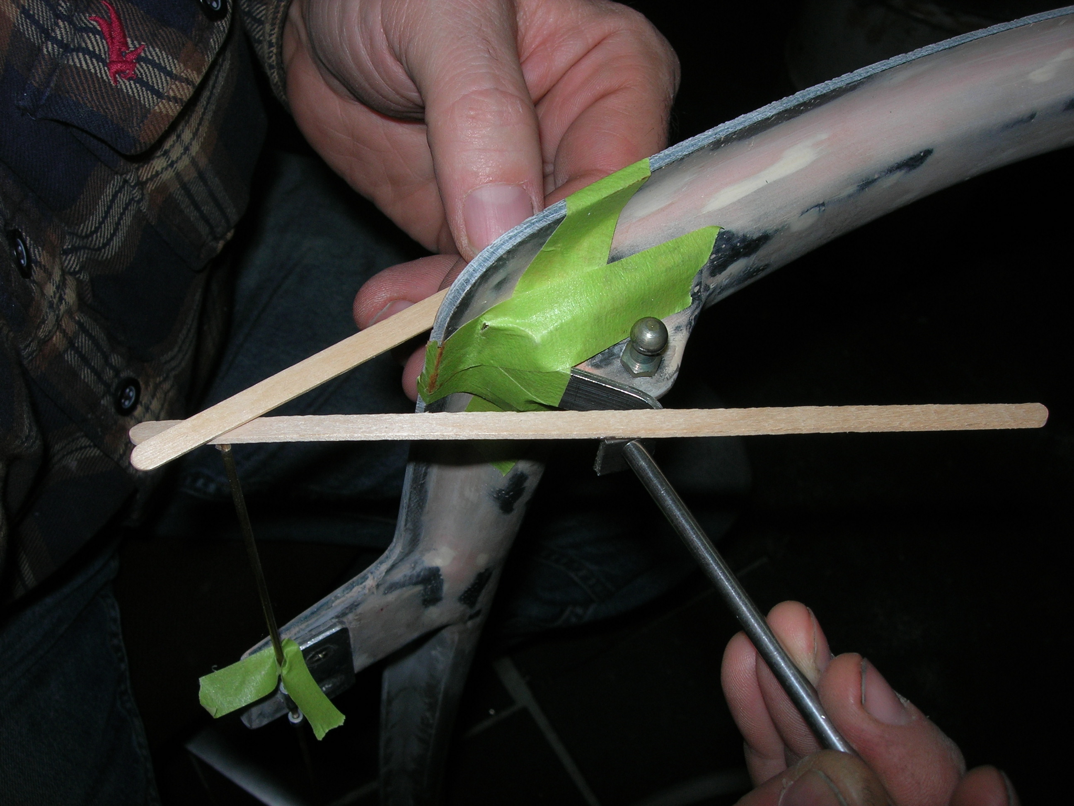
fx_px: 1179
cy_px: 403
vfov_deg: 37.7
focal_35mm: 38
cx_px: 537
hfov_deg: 49.0
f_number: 4.8
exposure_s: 1/60.1
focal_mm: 7.8
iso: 64
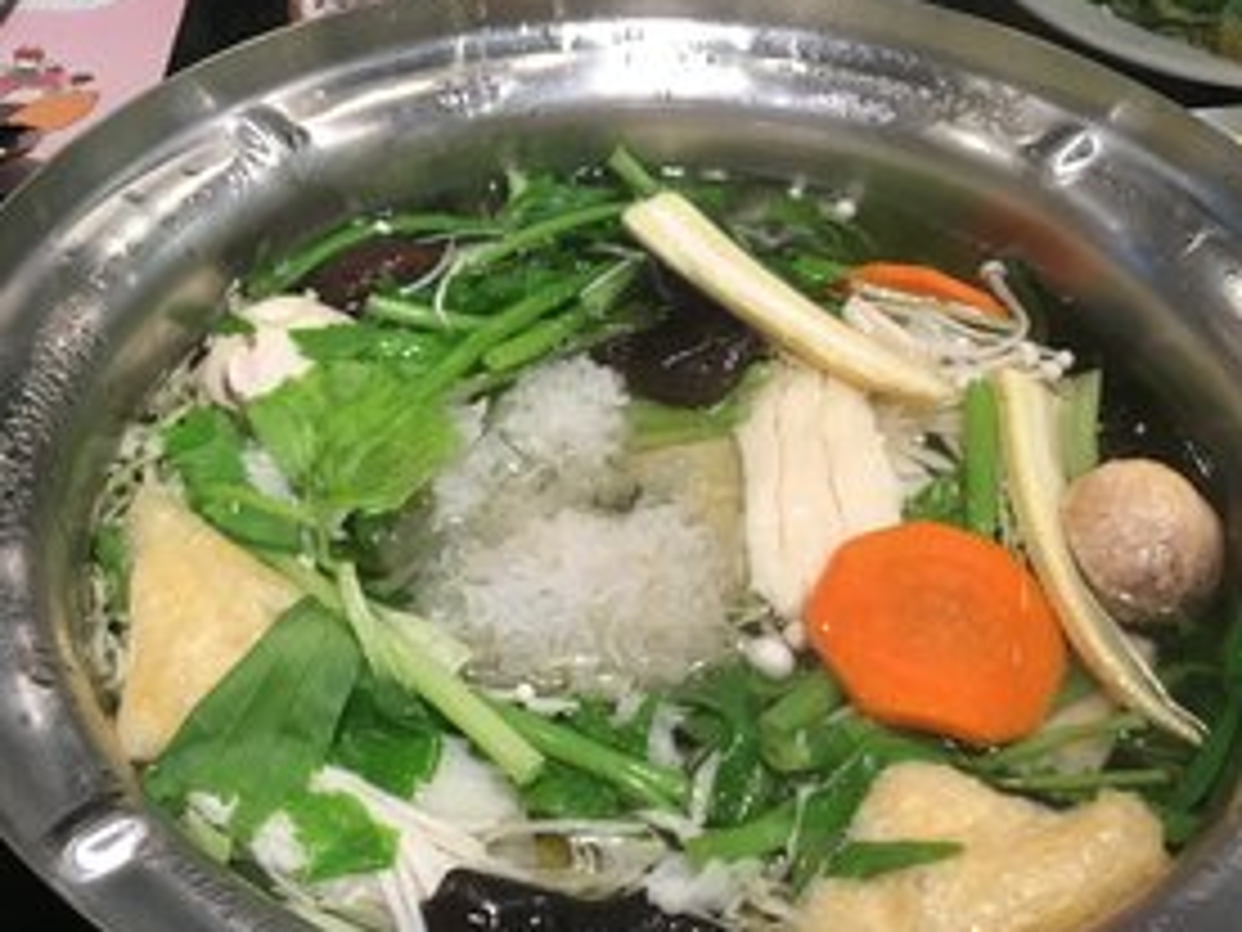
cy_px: 576
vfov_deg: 34.2
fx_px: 1507
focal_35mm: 42
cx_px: 612
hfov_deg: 44.8
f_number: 2.2
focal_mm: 4.15
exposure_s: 1/33
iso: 80
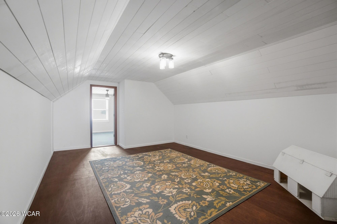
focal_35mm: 15
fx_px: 140
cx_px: 168
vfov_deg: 77.2
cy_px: 112
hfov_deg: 100.5
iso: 100
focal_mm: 10
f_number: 4
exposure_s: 1/125
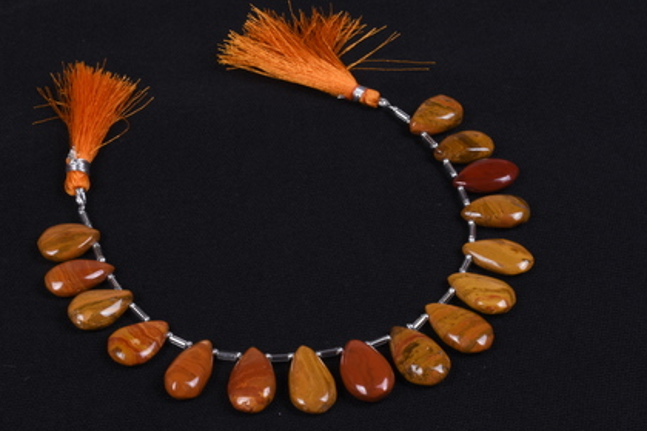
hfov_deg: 20.4
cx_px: 297
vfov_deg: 13.7
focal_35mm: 100
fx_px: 1797
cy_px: 218
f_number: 32
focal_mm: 56
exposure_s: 1/125
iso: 250
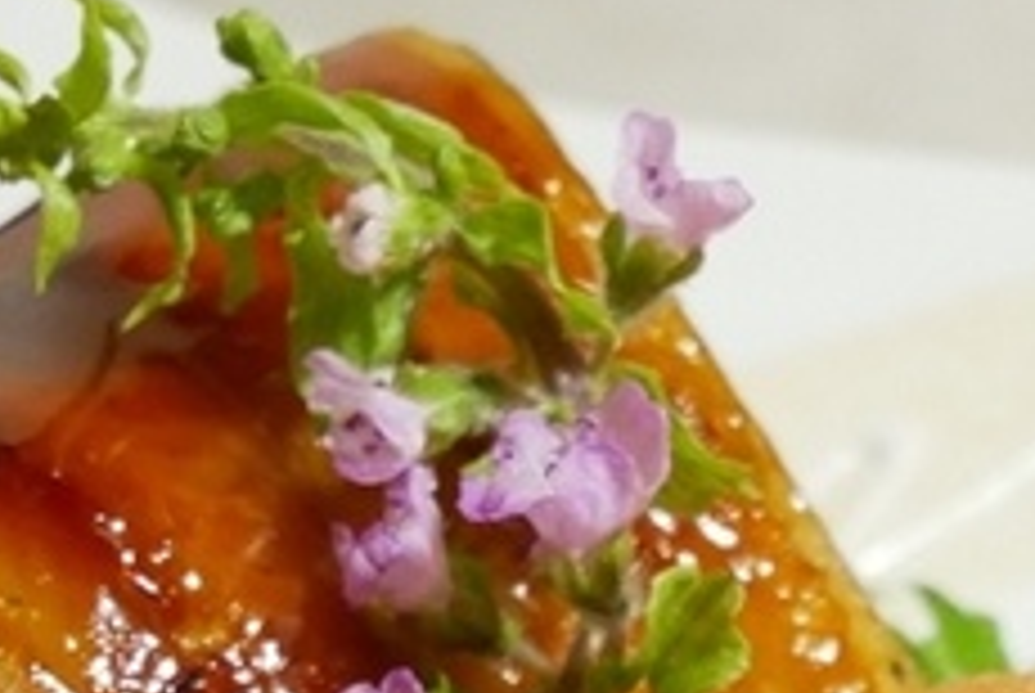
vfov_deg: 6.4
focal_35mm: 214
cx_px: 972
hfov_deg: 9.6
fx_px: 6160
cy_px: 997
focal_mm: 28
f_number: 5.4
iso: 3200
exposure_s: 1/50
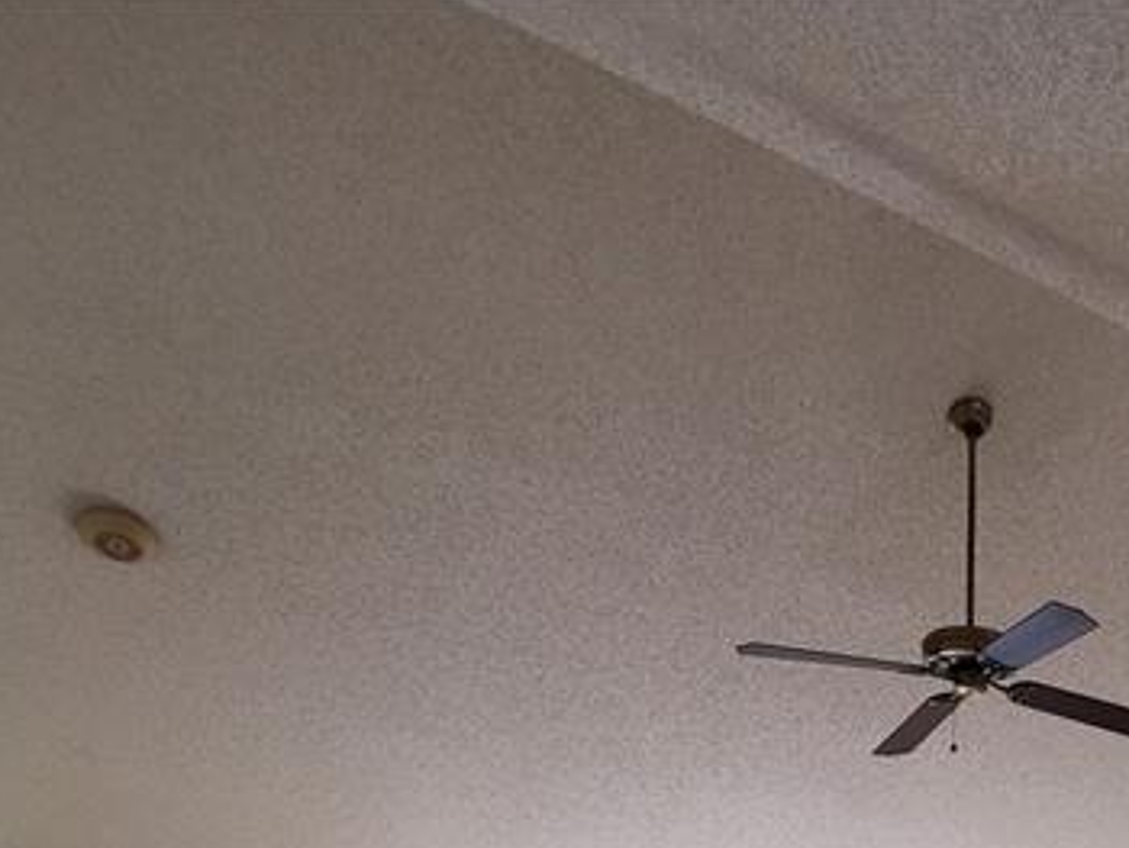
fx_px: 1240
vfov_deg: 27.6
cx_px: 1110
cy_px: 1232
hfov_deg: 42.7
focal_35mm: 38
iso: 80
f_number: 2.2
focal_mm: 1.8
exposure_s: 1/60
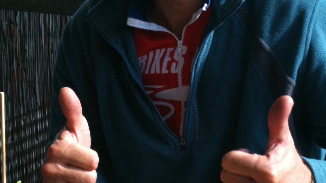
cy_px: 136
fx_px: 683
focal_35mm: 79
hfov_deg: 26.9
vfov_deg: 15.2
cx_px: 164
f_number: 2.8
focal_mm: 3.85
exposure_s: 1/147
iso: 64
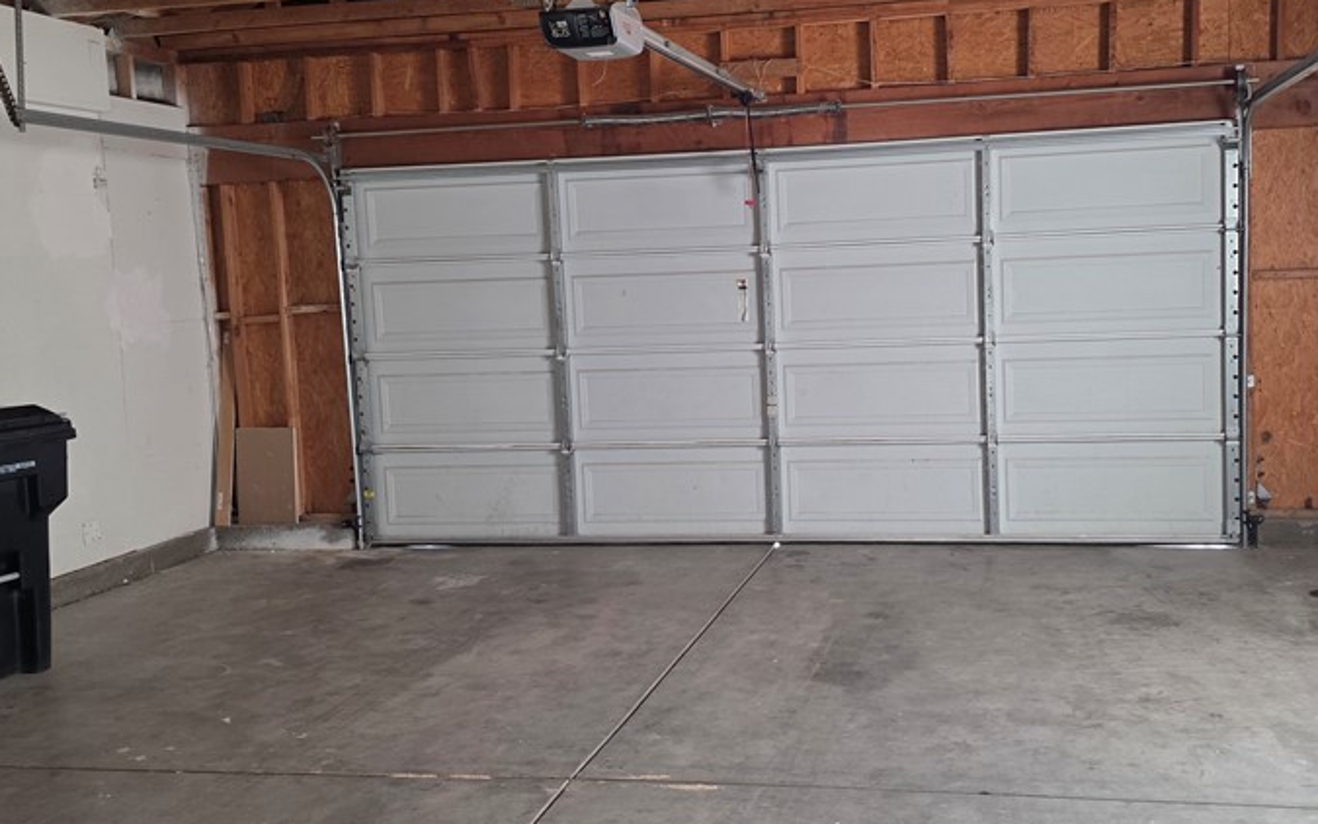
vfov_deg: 34.4
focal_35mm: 37
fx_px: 1329
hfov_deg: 52.4
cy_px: 381
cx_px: 795
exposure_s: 1/120
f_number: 1.7
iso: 320
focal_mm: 6.3
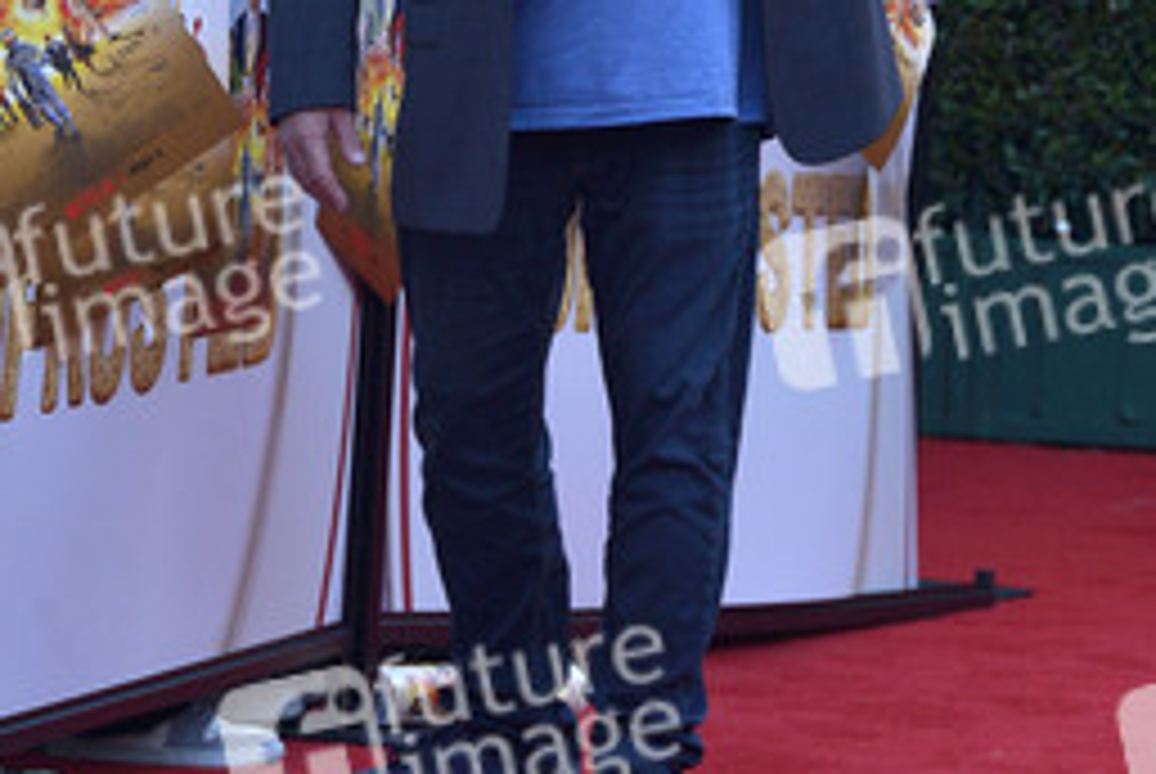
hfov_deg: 6.6
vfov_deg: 4.4
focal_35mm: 311
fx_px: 9998
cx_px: 582
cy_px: 58
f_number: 7.1
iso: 320
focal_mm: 200
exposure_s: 1/250
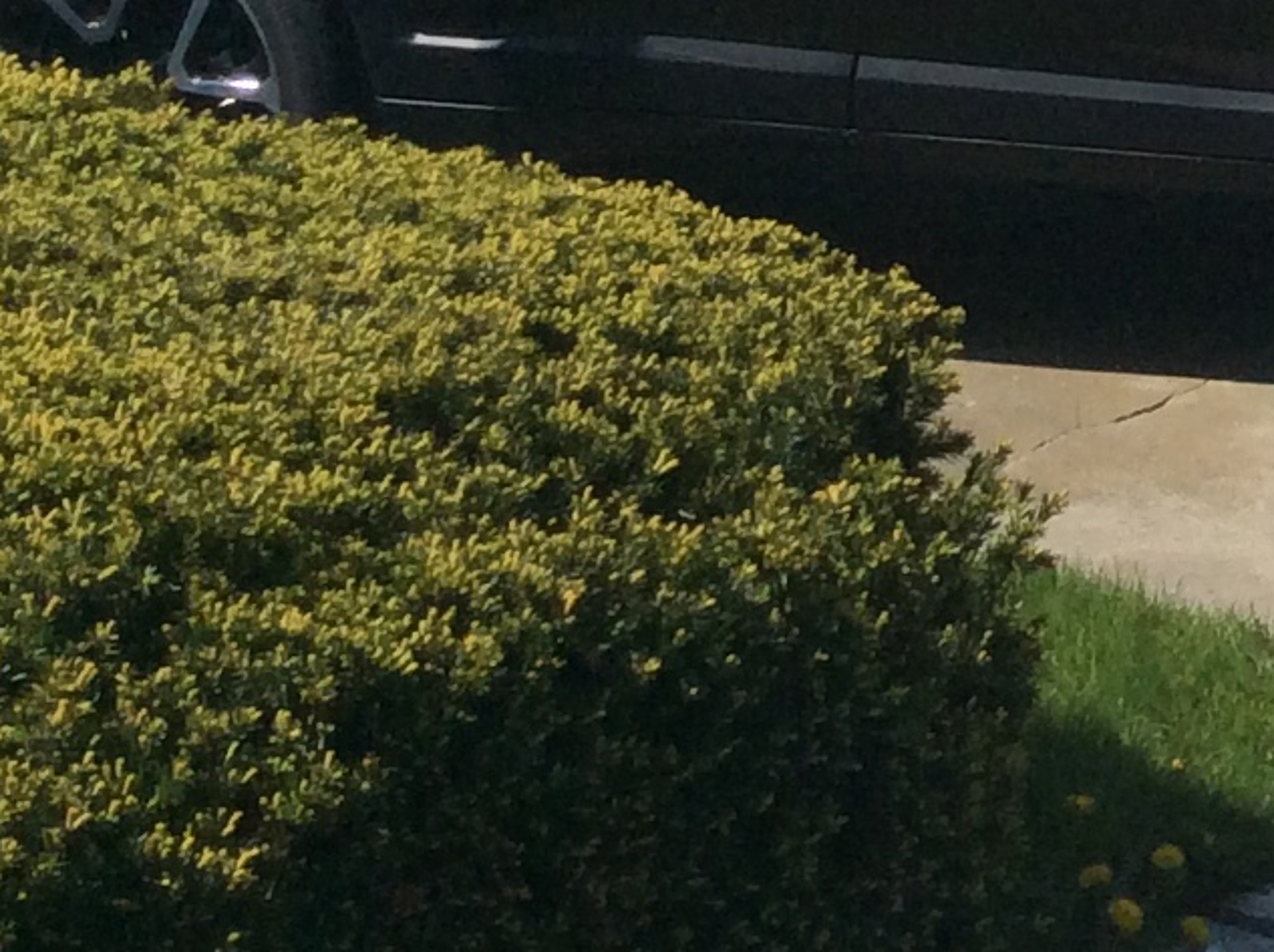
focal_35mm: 131
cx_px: 2363
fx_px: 4815
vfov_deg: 10.5
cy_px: -851
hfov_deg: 13.4
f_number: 2.4
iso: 32
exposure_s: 1/2387
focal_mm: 3.3
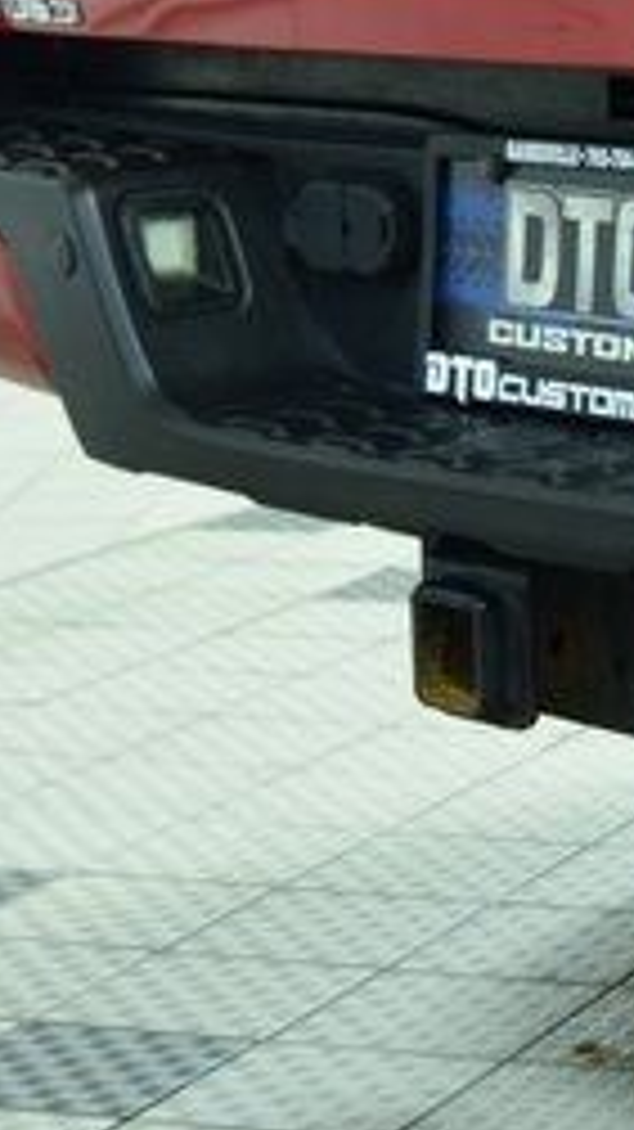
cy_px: 313
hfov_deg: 8.2
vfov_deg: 14.9
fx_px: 4308
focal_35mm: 144
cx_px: 989
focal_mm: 36
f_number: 6.3
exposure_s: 1/15
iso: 1000
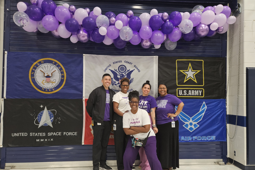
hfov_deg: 69.3
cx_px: 138
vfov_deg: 49.5
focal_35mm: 26
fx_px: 184
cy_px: 92
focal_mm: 5.4
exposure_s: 1/170
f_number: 1.8
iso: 500
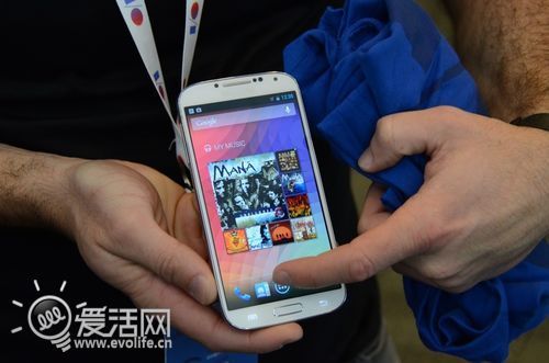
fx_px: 1278
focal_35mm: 84
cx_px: 274
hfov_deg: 24.2
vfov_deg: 16.2
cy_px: 182
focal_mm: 56
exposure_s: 1/60
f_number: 5.3
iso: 1600
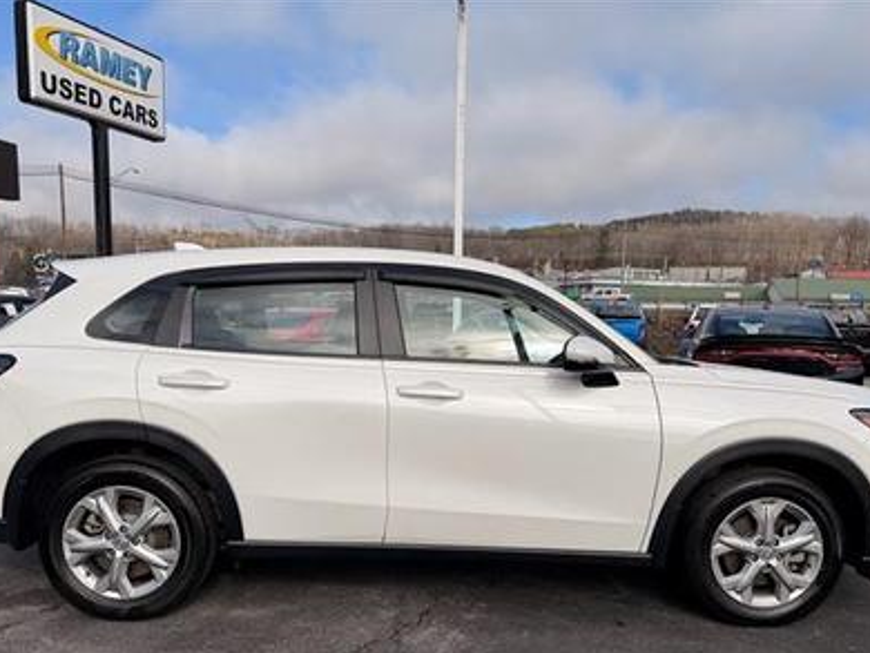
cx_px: 444
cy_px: 419
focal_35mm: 31
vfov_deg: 45.0
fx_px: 780
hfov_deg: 58.3
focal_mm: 6.76
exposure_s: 1/6173
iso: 80
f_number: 1.78
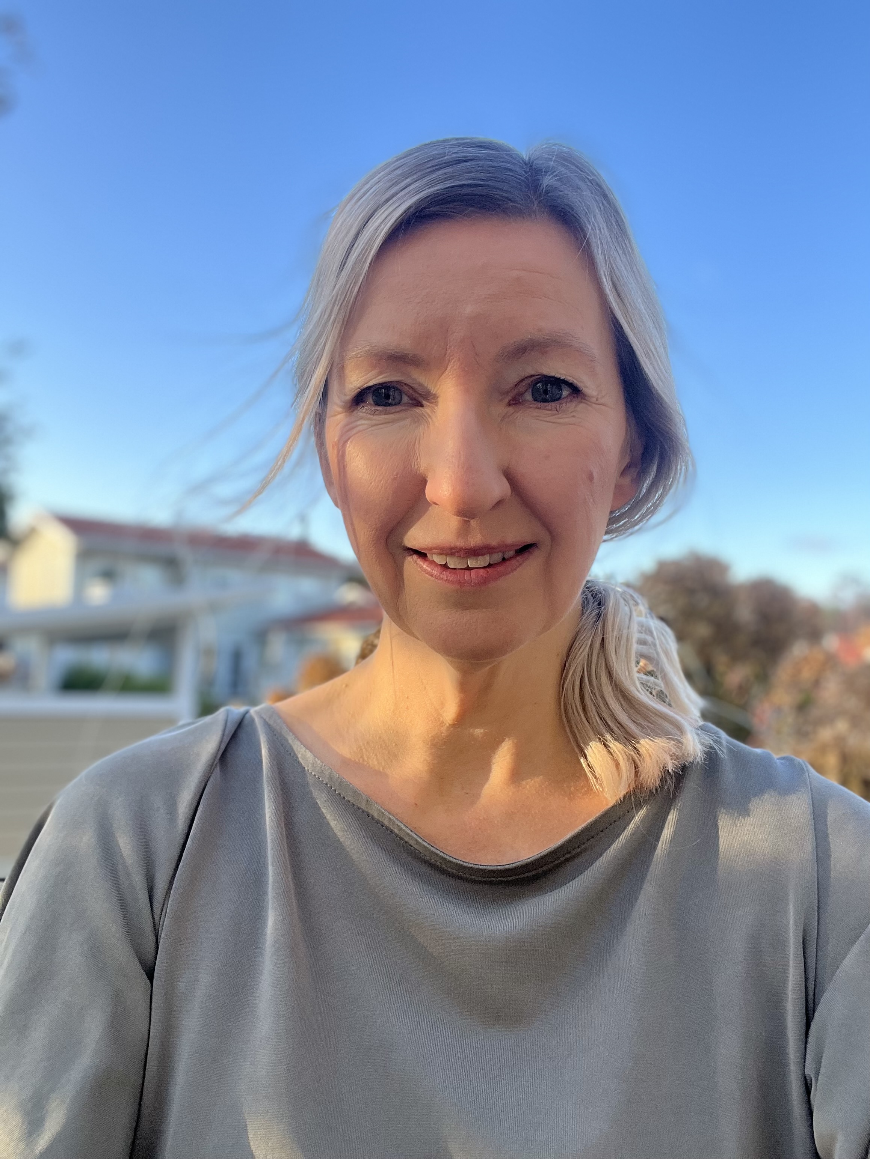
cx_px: 435
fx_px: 1005
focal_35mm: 30
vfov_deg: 60.0
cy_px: 580
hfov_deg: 46.8
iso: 50
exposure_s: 1/162
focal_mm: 2.71
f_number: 2.2
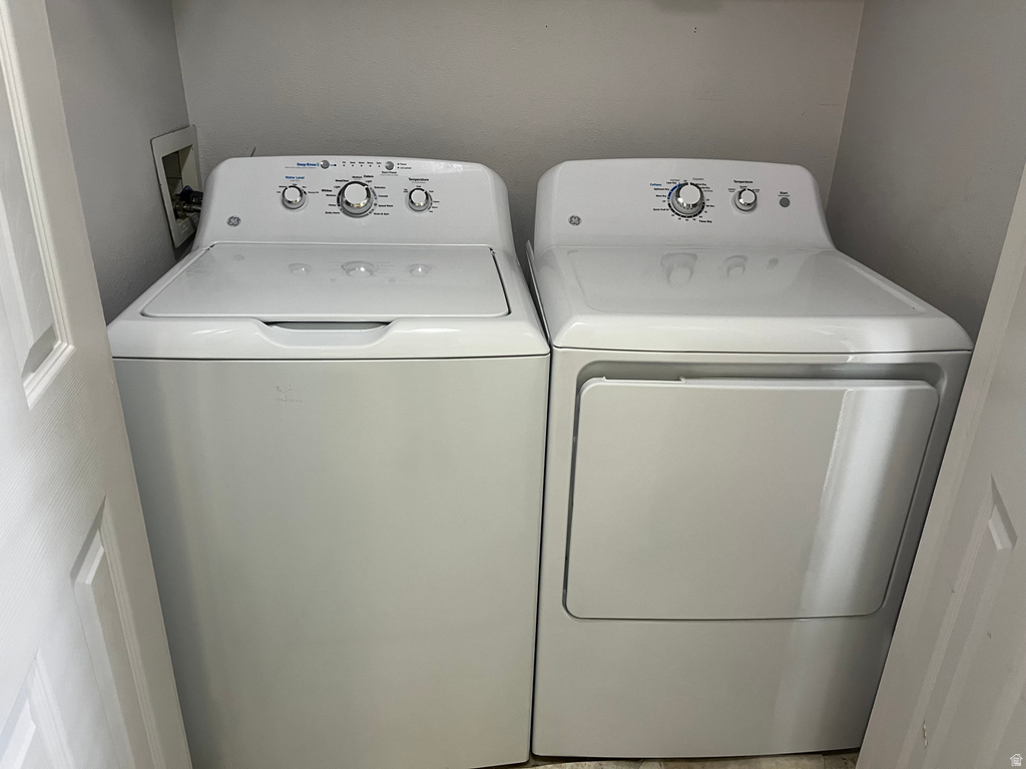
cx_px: 513
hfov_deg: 67.3
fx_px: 771
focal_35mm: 26
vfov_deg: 53.1
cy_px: 384
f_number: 1.6
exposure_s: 1/60
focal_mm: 5.1
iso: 160
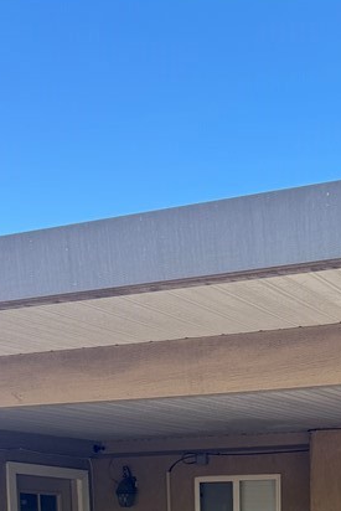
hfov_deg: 21.5
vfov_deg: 28.1
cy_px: 618
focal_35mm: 62
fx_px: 880
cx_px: 298
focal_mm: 6.76
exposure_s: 1/967
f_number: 1.78
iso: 100
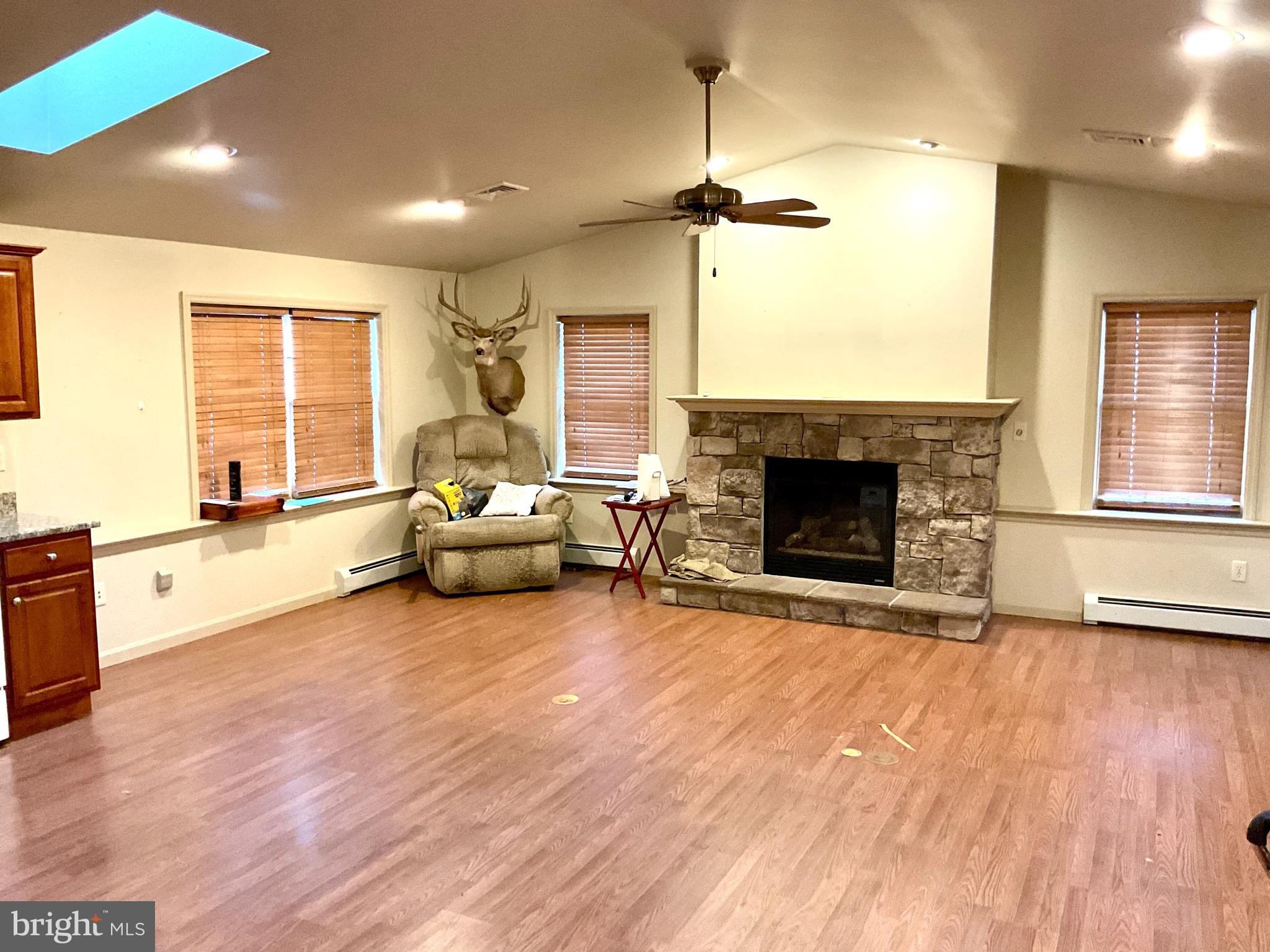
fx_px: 1064
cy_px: 476
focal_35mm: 29
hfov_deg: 61.7
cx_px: 635
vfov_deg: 48.2
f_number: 1.8
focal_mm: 3
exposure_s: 1/60
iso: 250
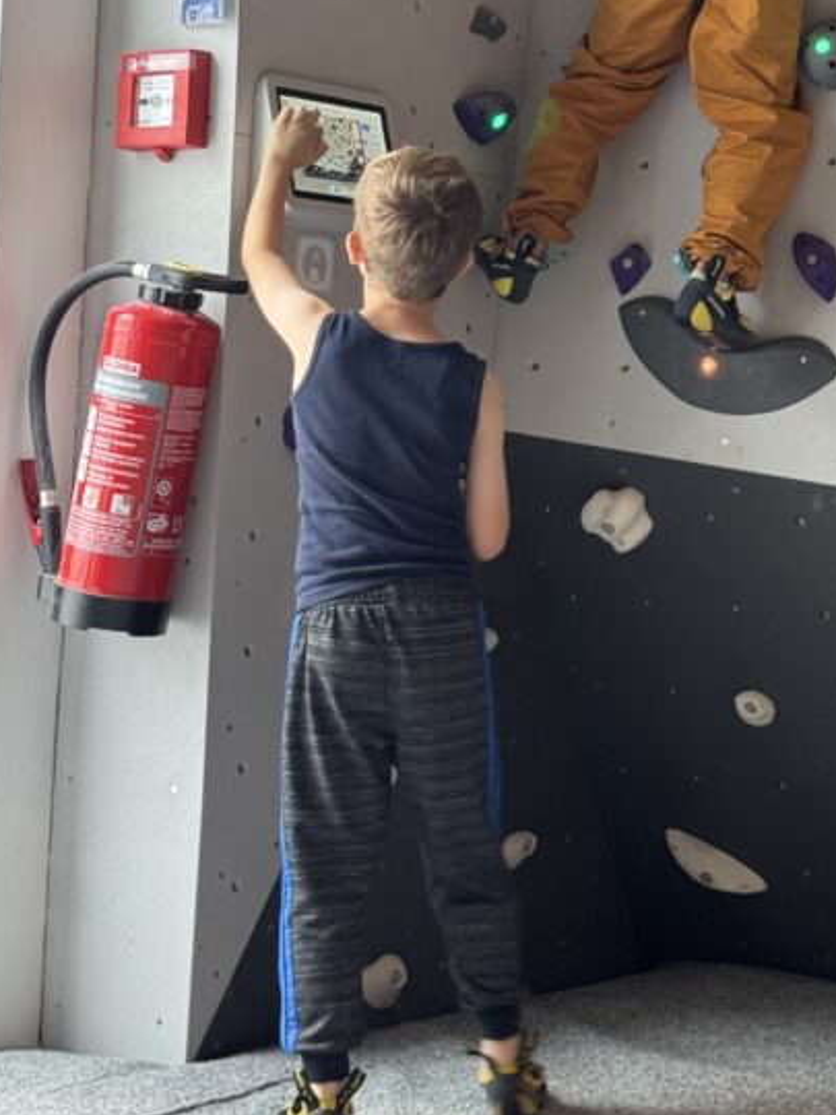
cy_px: 198
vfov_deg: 21.2
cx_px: 681
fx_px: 2930
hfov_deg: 16.1
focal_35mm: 91
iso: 125
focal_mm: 6.76
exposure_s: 1/50
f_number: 1.78
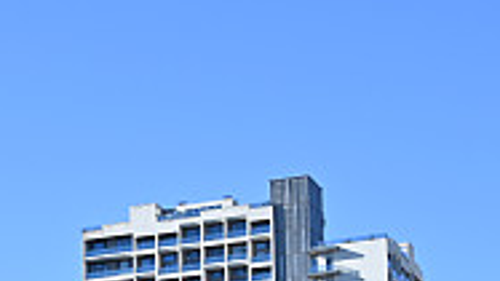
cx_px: -505
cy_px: 617
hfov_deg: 12.4
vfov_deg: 7.6
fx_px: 2014
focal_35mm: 152
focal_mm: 34
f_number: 6.3
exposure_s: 1/200
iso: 64
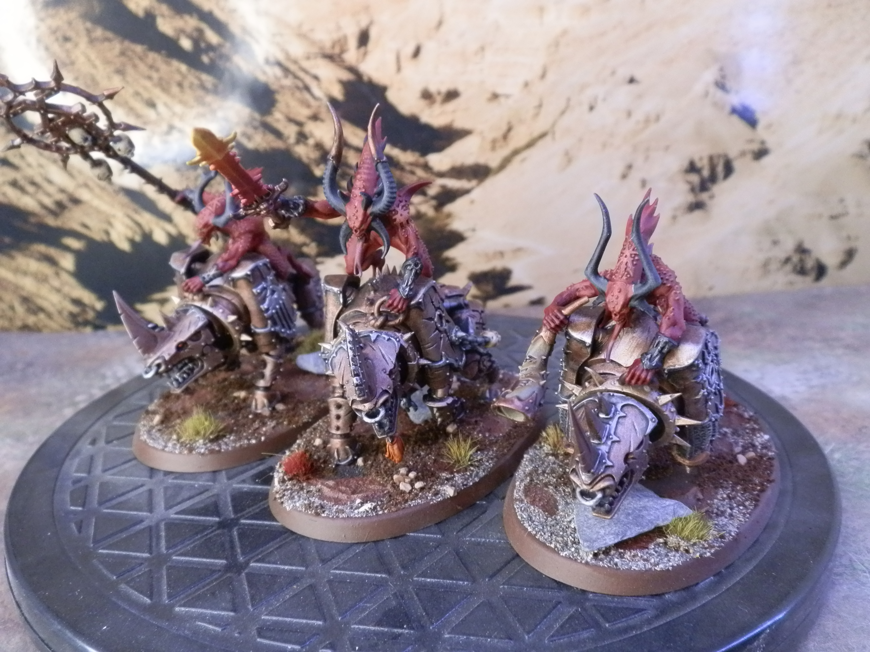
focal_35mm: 28
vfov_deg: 49.7
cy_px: 326
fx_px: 704
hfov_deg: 63.4
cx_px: 435
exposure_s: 1/80
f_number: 3.1
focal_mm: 5
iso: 400
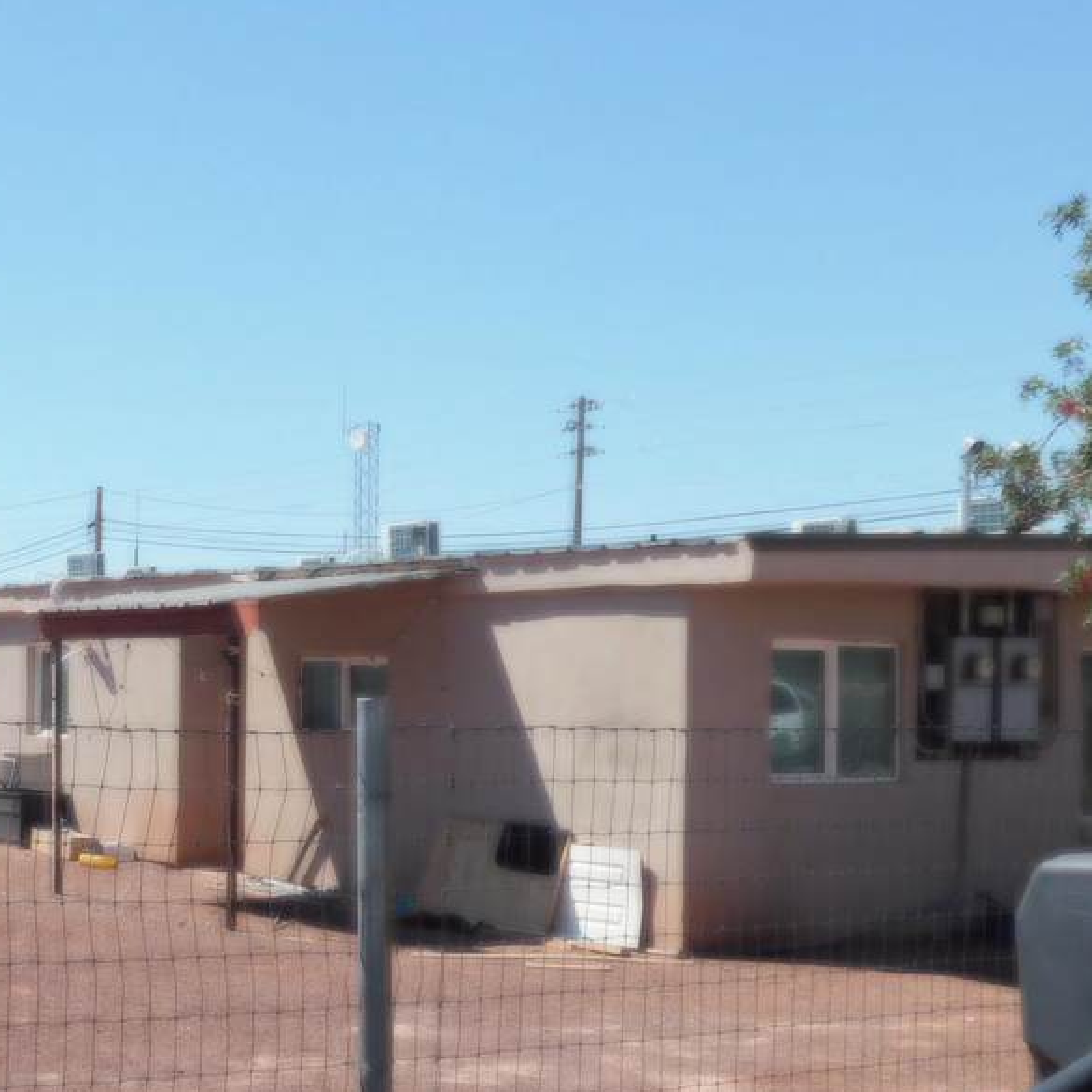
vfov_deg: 29.4
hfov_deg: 28.4
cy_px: 698
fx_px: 2070
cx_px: 97
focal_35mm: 58
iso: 125
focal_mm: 5.3
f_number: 6.4
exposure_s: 1/500
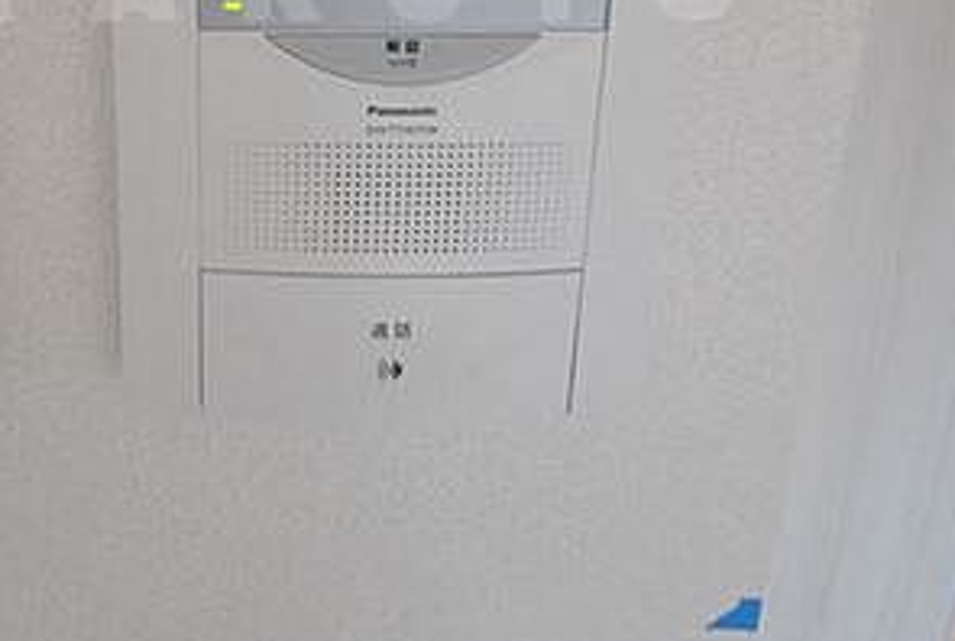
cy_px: -16
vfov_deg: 42.2
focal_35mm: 26
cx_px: 253
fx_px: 691
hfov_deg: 65.5
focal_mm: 8
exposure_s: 1/30
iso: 1600
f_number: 4.5
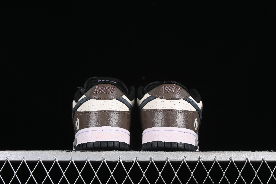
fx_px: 583
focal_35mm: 76
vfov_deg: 18.0
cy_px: 93
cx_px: 138
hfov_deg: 26.6
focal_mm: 50
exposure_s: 1/60
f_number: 7.1
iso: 160
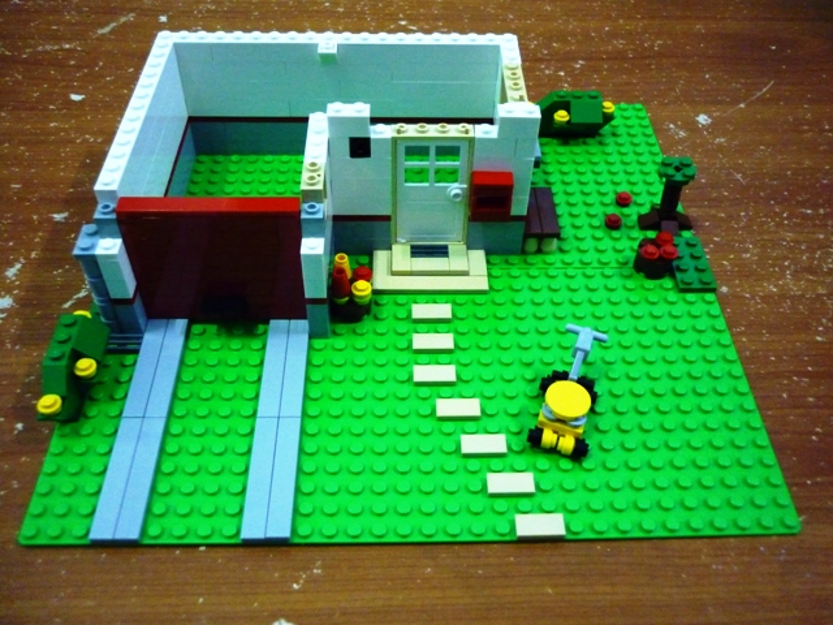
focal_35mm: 33
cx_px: 416
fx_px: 794
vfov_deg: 42.9
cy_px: 312
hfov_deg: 55.4
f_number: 2.8
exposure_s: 1/15
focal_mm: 5.5
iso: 800
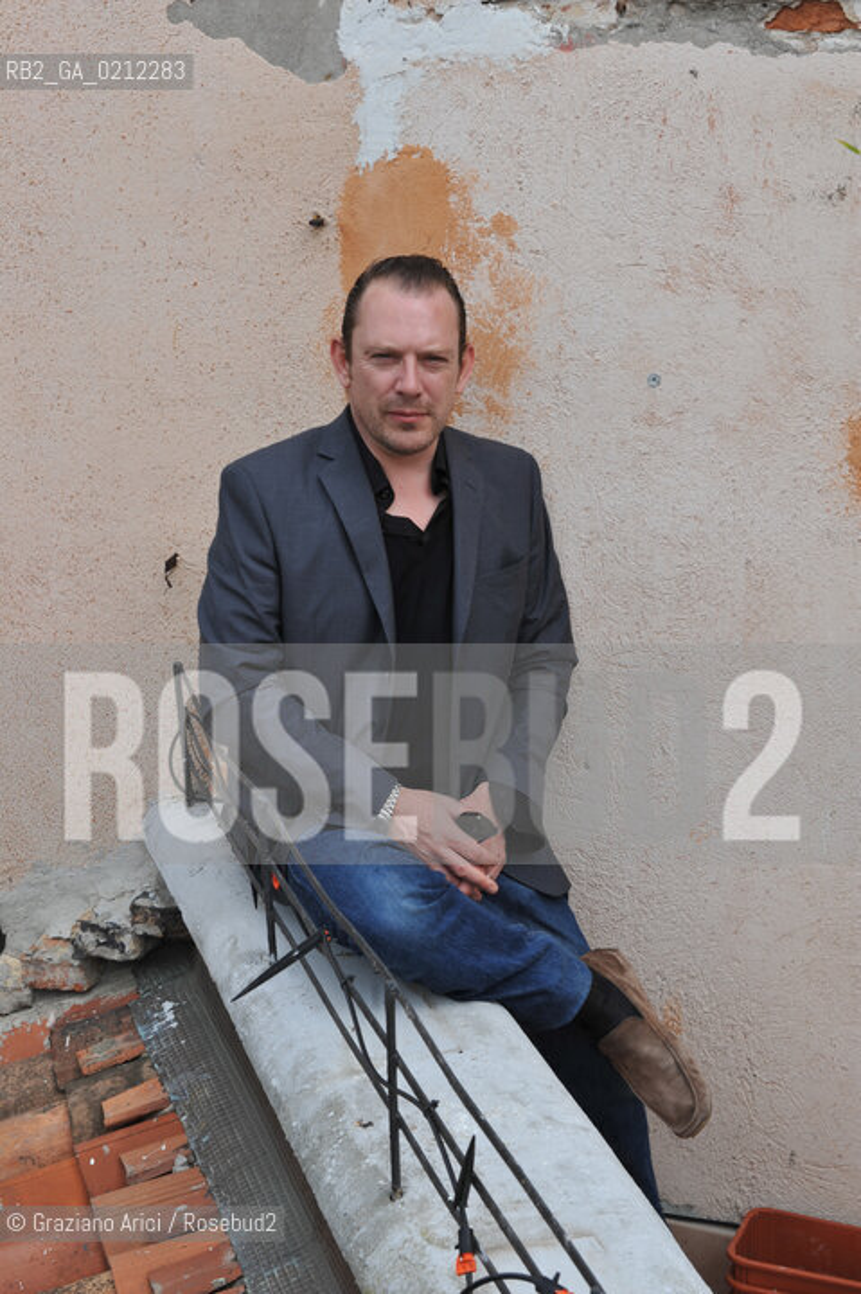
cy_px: 647
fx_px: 2515
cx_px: 430
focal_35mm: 70
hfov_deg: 19.4
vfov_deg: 28.9
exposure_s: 1/200
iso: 200
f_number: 9
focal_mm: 70
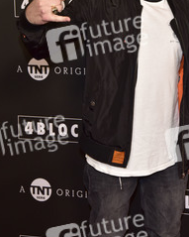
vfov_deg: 21.0
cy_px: 89
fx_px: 637
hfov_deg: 16.8
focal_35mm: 91
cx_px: 126
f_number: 8
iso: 2000
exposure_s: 1/250
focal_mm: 58
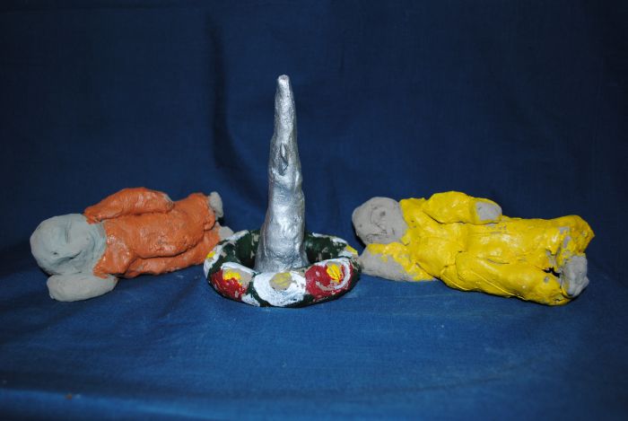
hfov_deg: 53.1
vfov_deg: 37.0
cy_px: 210
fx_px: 629
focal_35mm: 36
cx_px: 314
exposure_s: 1/60
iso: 200
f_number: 4
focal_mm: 24
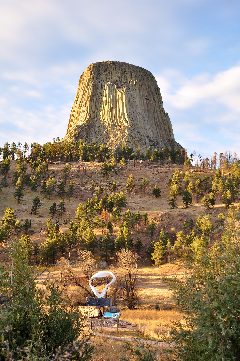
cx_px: 120
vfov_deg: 33.4
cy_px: 180
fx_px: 602
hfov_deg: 22.6
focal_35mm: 60
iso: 400
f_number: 6.3
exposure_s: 1/160
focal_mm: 40
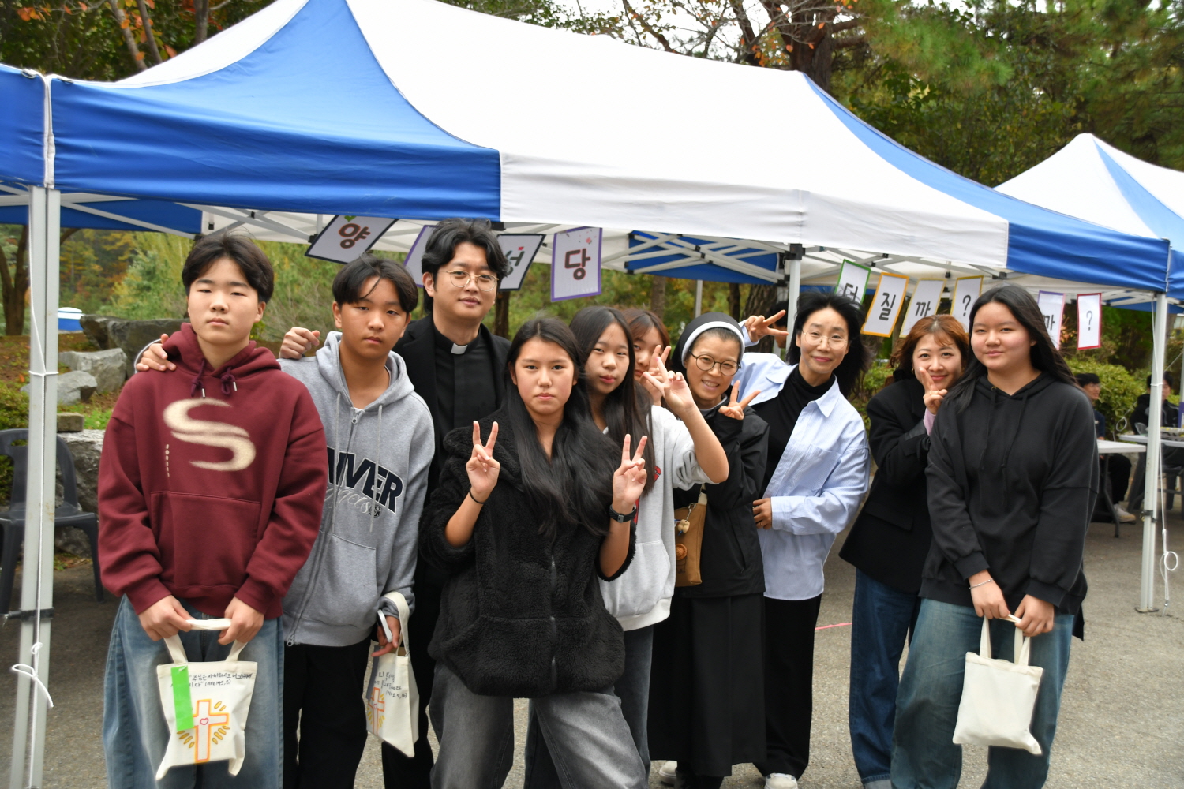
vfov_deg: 34.2
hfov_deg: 49.6
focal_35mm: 39
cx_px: 592
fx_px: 1283
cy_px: 394
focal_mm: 26
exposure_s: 1/250
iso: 320
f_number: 5.6
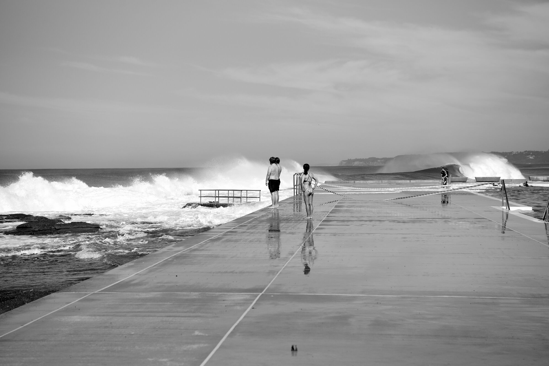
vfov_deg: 19.5
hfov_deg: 28.8
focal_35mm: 70
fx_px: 1068
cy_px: 183
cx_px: 274
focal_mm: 70
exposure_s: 1/4000
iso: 100
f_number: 5
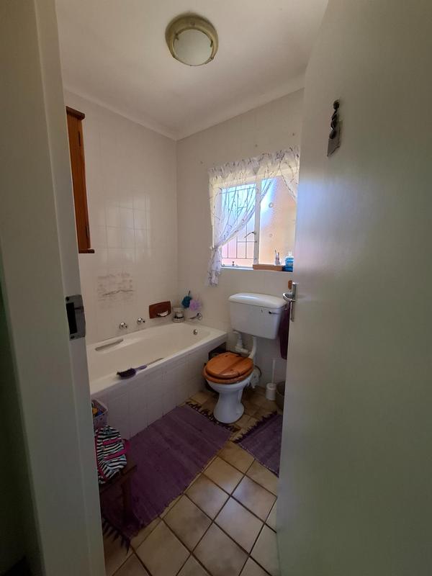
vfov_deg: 106.2
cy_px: 288
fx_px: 216
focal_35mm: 13
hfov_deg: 89.9
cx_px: 216
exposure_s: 1/50
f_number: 2.2
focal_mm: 1.74
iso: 160
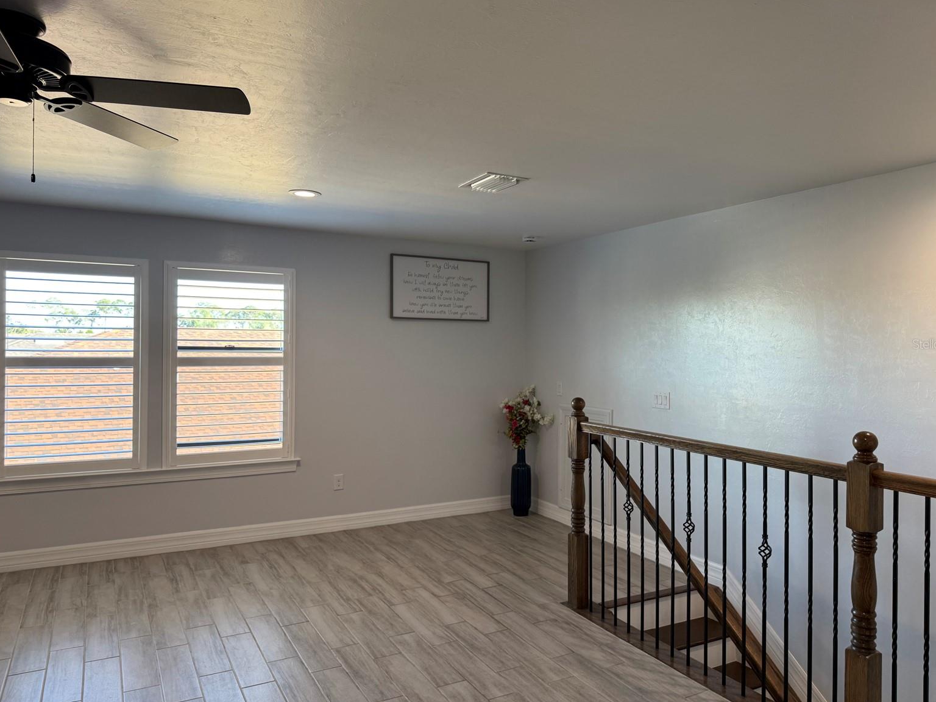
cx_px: 483
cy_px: 344
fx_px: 676
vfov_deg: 54.9
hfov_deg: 69.4
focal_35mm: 25
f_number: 1.78
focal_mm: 6.76
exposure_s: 1/112
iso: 125
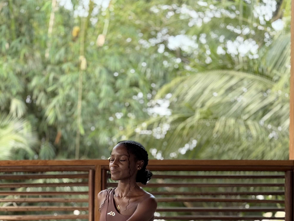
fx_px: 603
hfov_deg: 27.4
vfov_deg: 20.5
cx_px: 133
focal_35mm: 71
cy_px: 176
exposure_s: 1/175
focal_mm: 6.76
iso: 100
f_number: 1.78
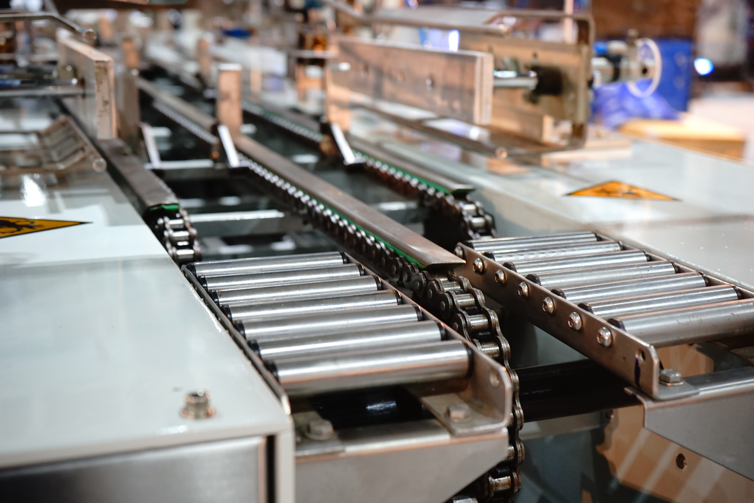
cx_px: 377
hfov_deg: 41.1
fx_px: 1005
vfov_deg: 28.1
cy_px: 252
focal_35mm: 48
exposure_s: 1/20
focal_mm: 48
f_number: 5.6
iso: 1000
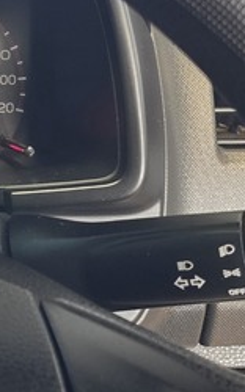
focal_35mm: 100
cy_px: 94
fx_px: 1070
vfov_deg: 20.6
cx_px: -251
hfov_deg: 11.7
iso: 250
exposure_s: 1/100
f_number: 1.7
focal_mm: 6.25
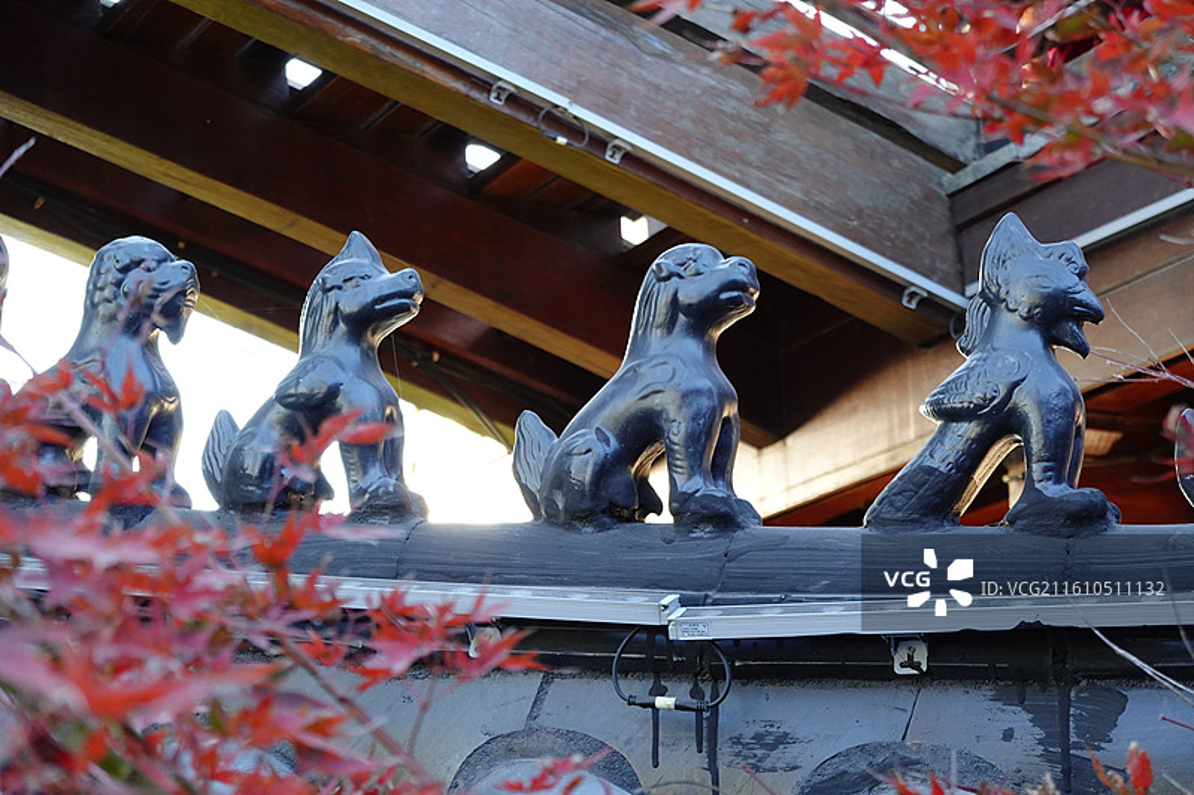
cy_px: 398
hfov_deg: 21.0
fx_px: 3216
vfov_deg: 14.1
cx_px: 597
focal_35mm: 97
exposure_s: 1/100
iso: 640
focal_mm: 35.31
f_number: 4
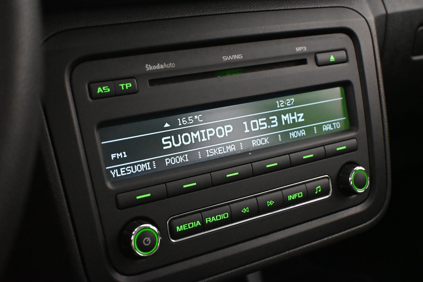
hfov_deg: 41.7
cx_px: 212
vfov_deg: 28.5
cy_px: 141
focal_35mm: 47
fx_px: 555
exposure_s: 1/60
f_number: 5
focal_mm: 31.5
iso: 10000
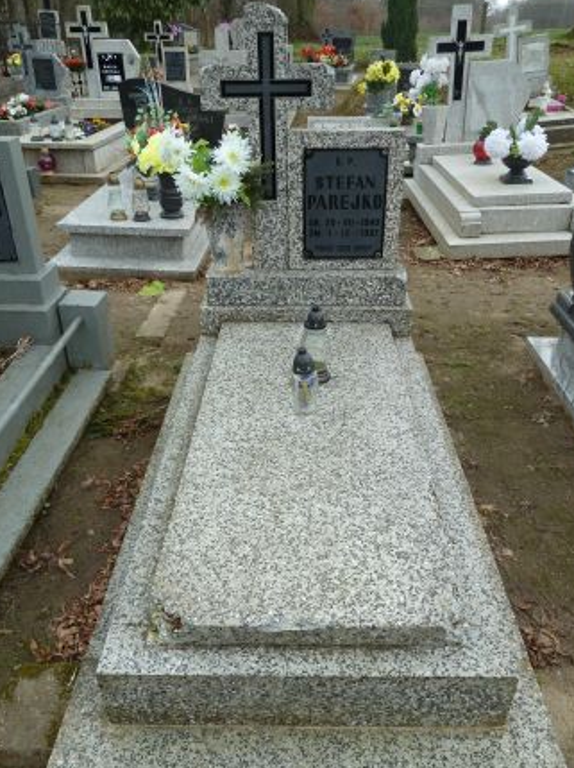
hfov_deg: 49.7
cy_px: 410
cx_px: 286
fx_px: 620
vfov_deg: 63.4
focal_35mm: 28
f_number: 4
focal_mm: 4.1
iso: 125
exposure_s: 1/250
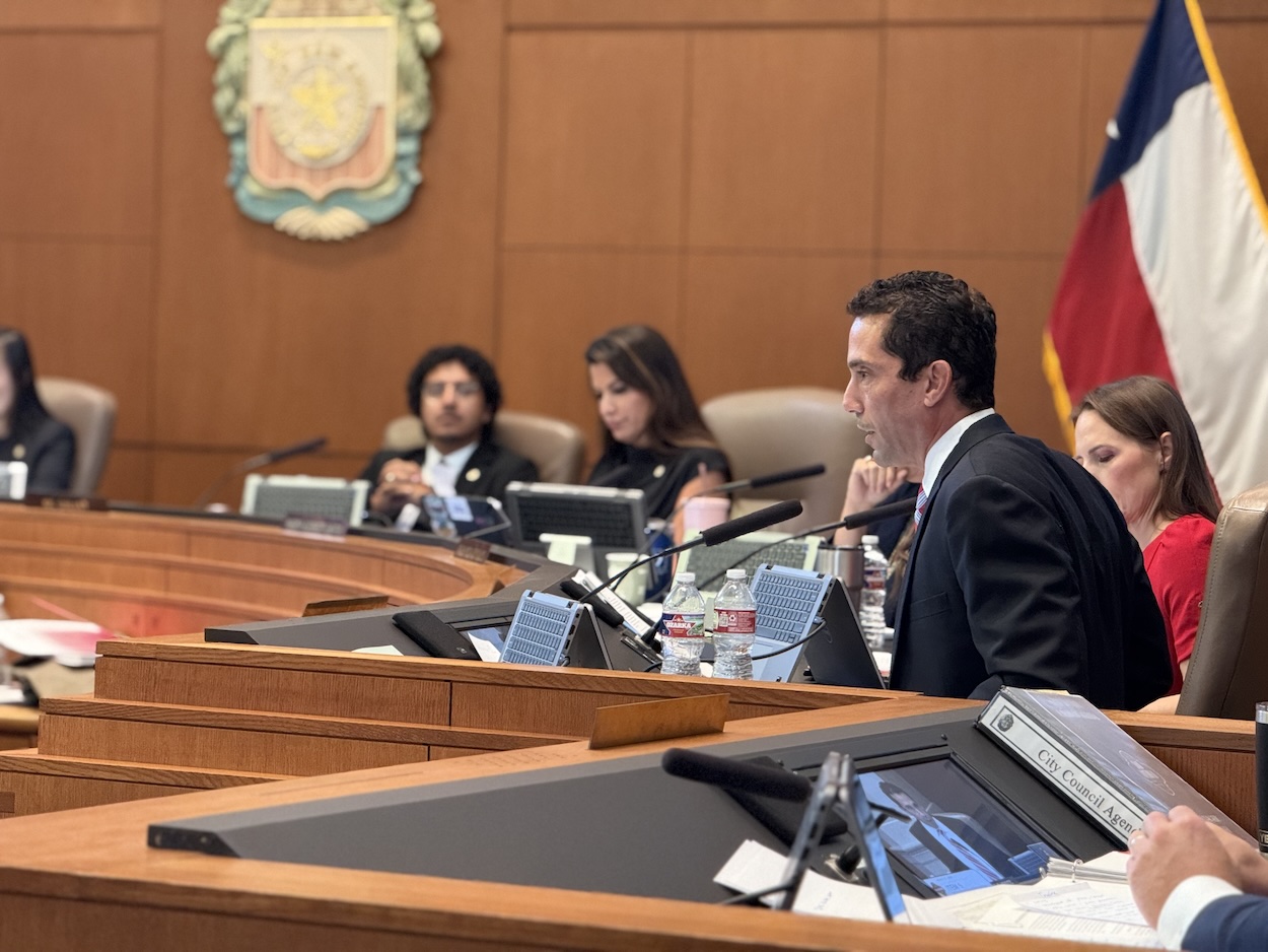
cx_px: 634
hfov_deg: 16.4
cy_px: 476
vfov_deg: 12.4
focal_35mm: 120
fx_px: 4396
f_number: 2.8
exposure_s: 1/43
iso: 800
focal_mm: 15.66
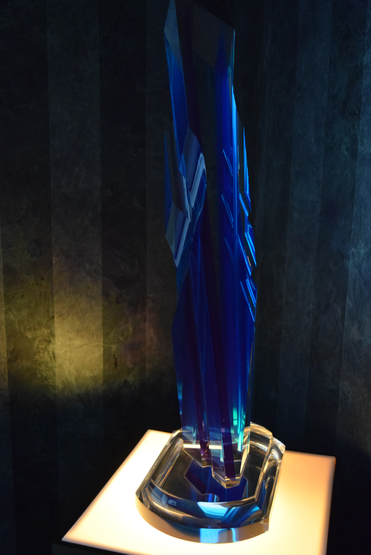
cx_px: 186
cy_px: 278
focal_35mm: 39
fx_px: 602
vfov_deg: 49.5
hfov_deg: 34.3
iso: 3200
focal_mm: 26
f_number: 4
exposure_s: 1/60
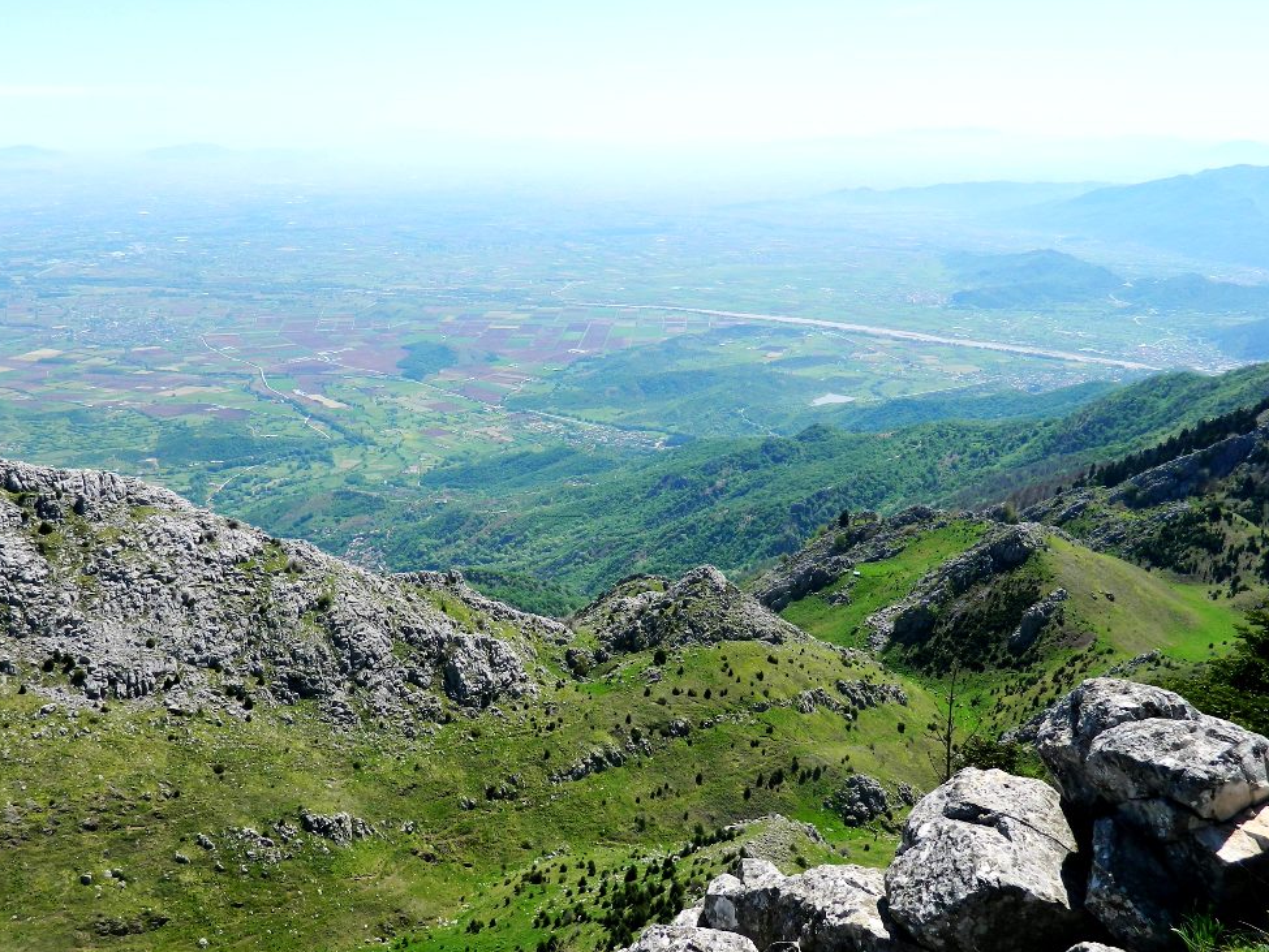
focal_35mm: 31
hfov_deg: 58.3
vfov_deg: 45.3
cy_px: 544
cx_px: 599
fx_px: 1137
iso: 80
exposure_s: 1/800
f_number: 3.1
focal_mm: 4.5
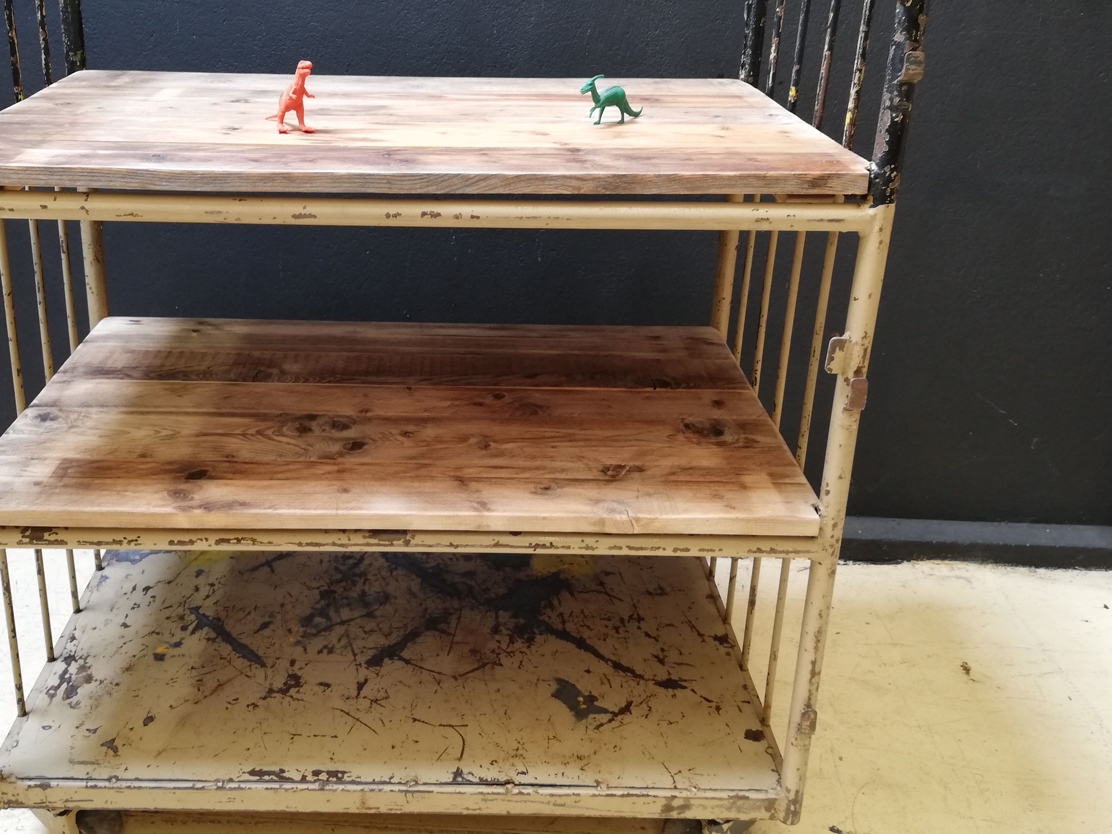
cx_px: 466
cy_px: 321
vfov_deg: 40.5
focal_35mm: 35
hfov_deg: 52.4
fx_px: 1124
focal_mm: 3.81
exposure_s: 1/33.3
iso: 160
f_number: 2.2
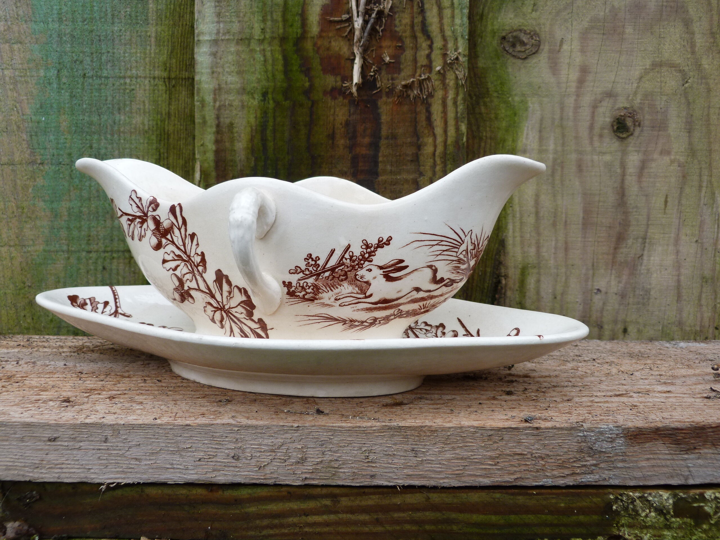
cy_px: 270
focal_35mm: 35
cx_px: 360
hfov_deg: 52.6
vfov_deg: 40.7
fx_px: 728
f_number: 3.1
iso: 100
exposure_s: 1/60
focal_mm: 6.3
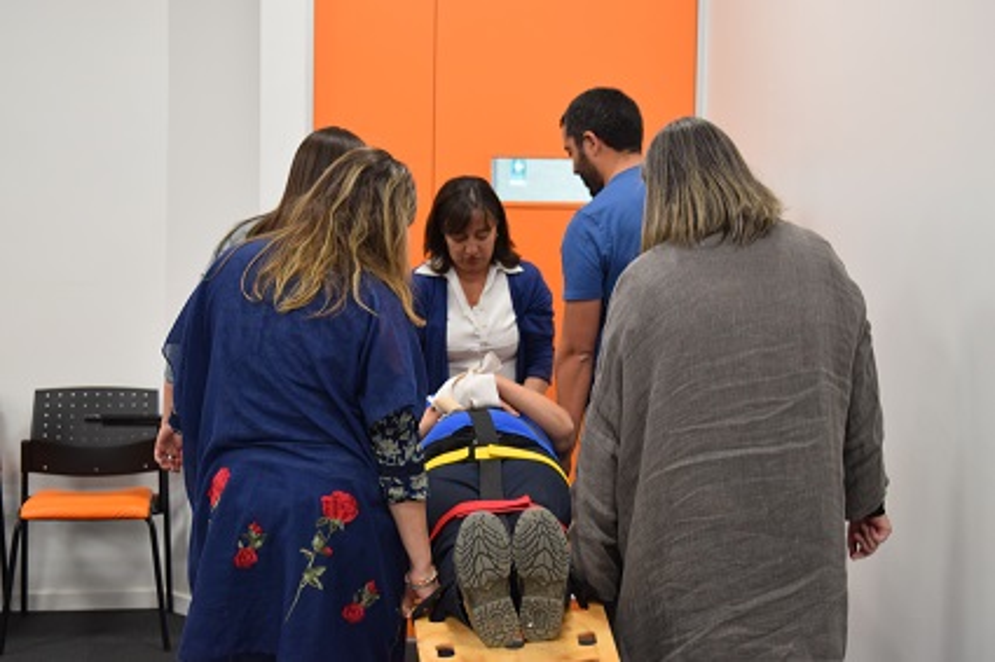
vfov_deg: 22.6
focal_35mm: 60
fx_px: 1658
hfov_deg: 33.4
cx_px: 498
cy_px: 331
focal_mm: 40
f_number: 4.8
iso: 1100
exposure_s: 1/60
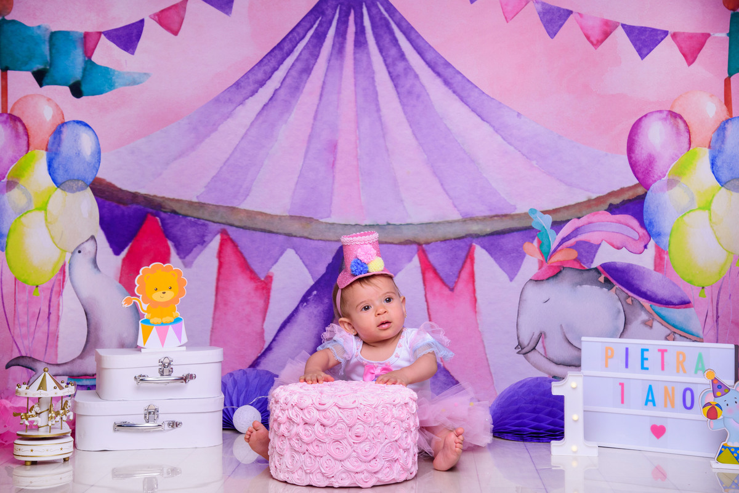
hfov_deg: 30.5
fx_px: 1355
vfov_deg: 20.6
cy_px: 246
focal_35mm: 66
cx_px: 370
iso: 500
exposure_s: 1/160
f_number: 8
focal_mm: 66
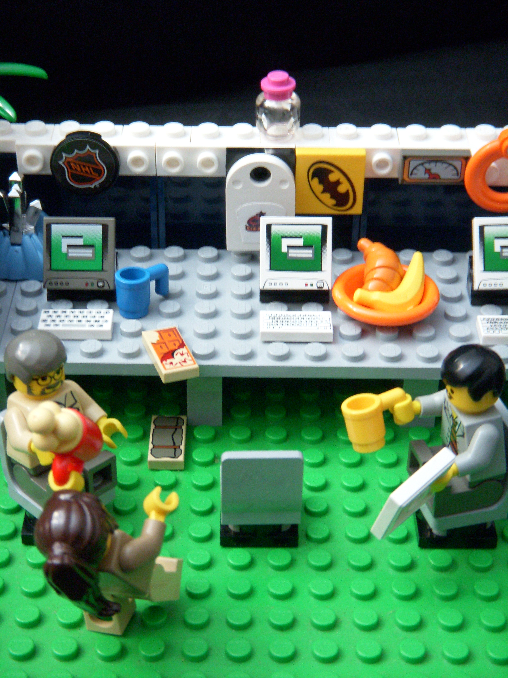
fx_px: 1487
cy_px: 339
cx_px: 254
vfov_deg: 25.7
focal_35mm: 76
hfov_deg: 19.4
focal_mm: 12.6
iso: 400
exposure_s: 1/10
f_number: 3.8
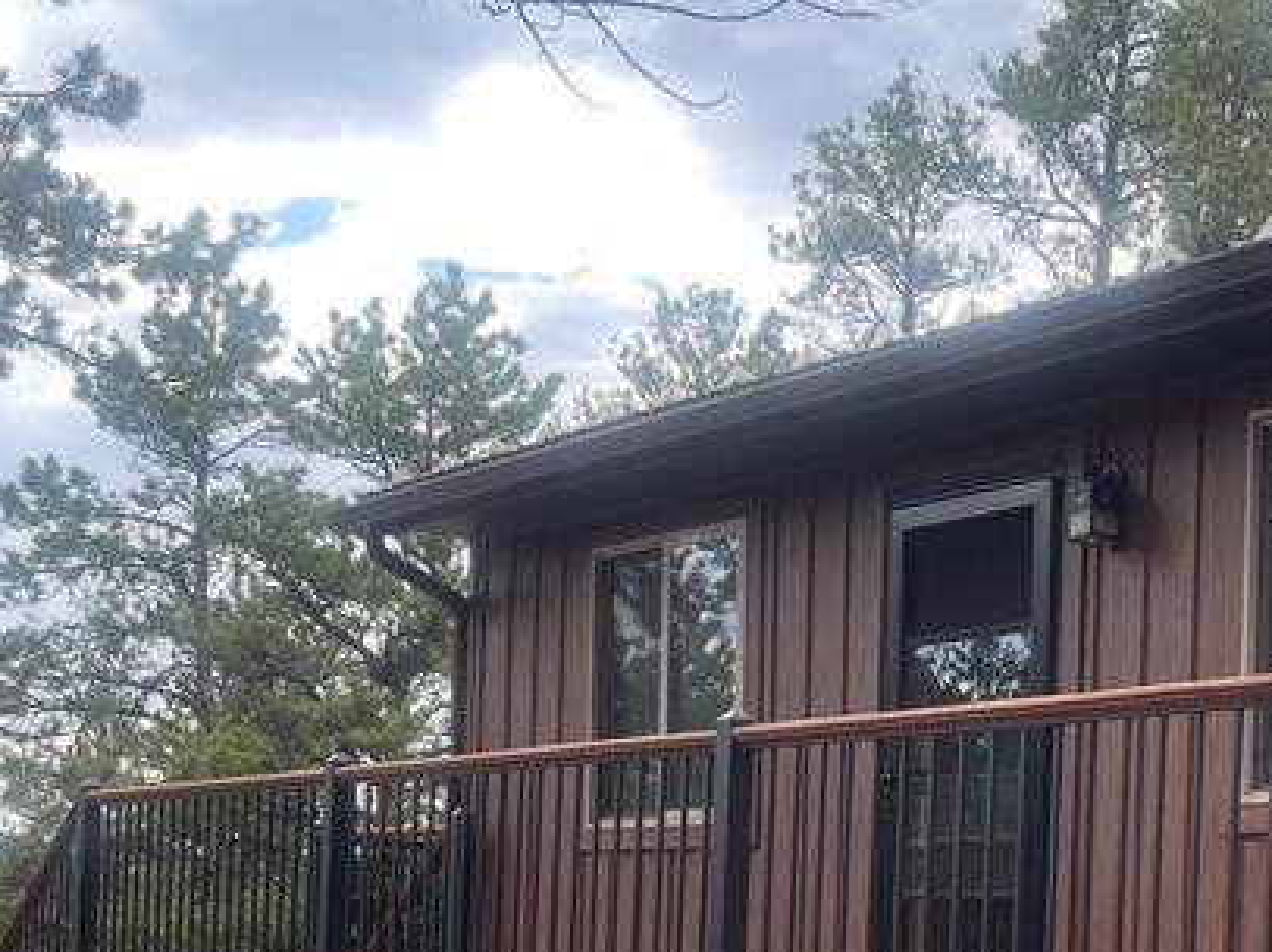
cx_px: 1093
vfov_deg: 22.3
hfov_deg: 29.7
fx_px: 2314
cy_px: 972
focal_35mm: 63
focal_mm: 5.1
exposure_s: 1/731
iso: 32
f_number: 1.6
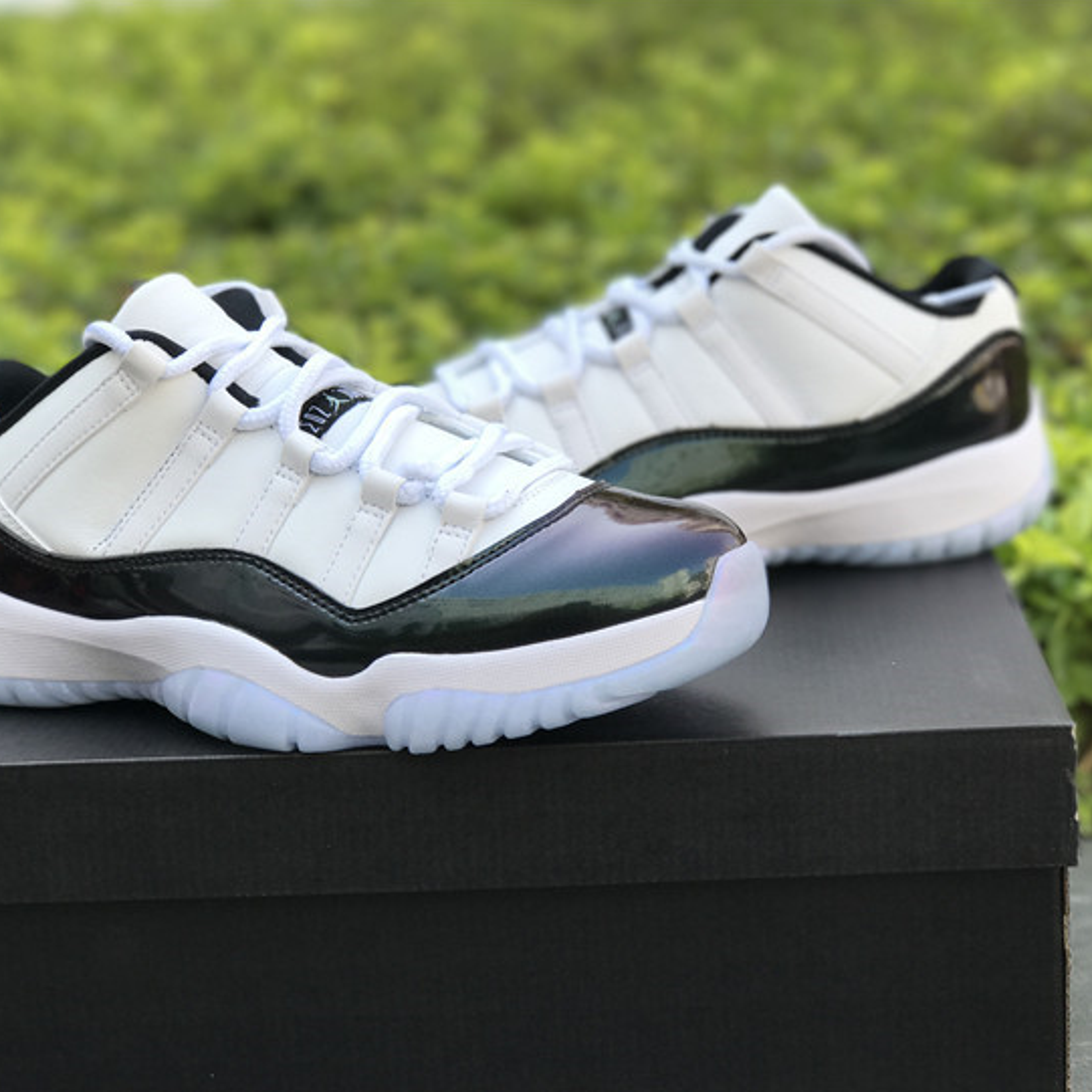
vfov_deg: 25.4
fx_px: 2427
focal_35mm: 68
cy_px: 544
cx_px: 579
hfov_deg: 25.4
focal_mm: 6.6
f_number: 2.8
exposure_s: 1/155
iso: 20
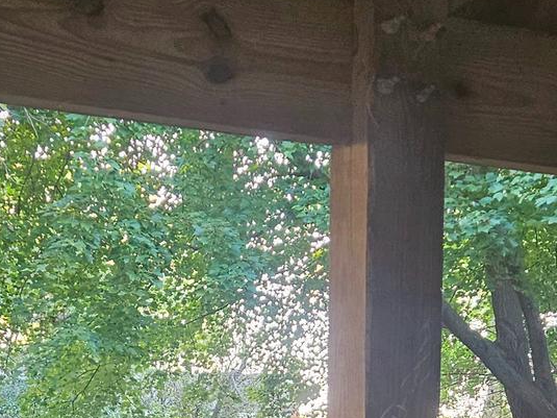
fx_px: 1416
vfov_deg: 16.1
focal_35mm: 88
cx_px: 224
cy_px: 507
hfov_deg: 22.2
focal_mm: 5.4
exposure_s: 1/120
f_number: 1.8
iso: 320
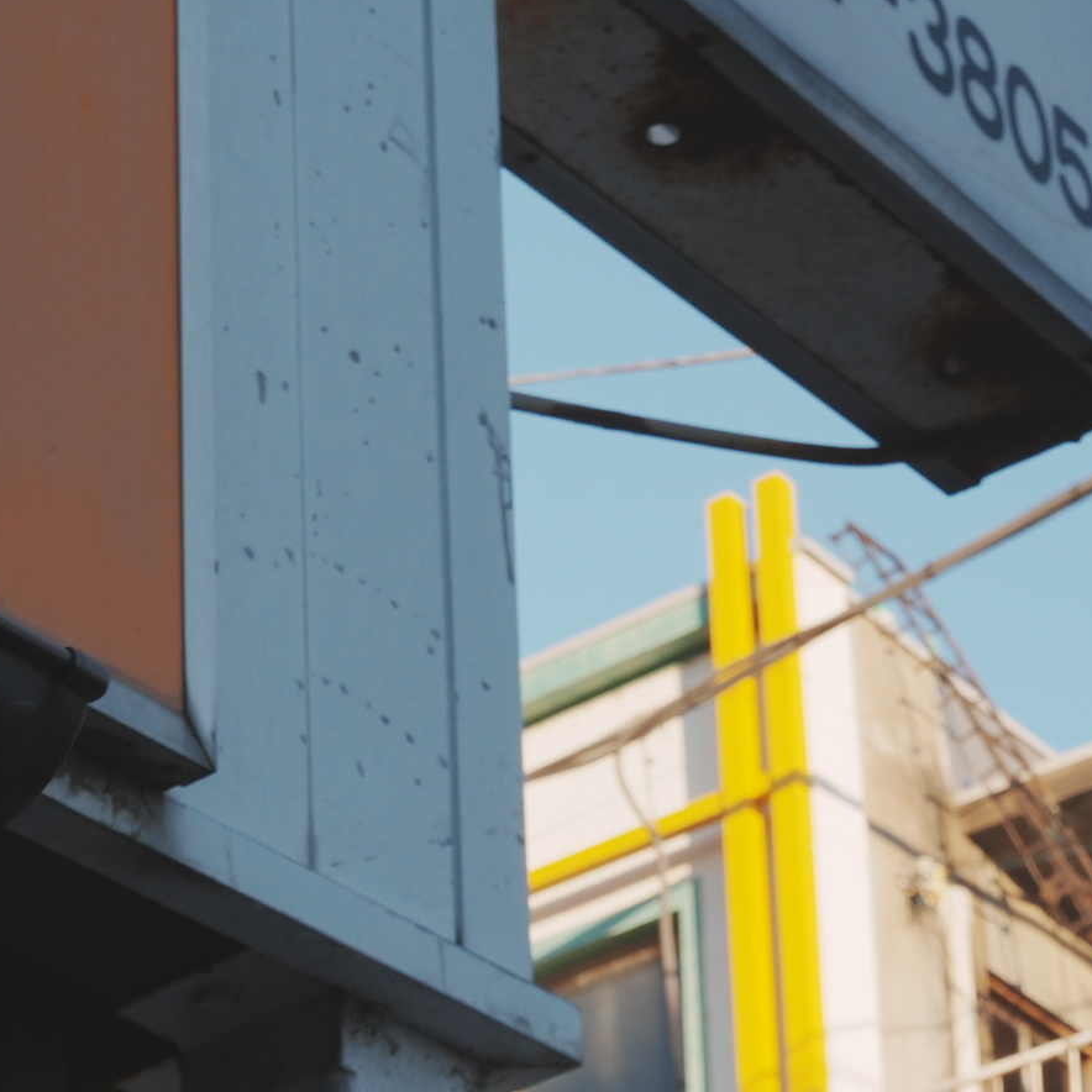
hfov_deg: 14.1
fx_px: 4426
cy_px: 1853
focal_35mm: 124
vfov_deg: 13.0
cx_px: 437
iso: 100
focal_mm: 28
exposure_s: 1/60
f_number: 10
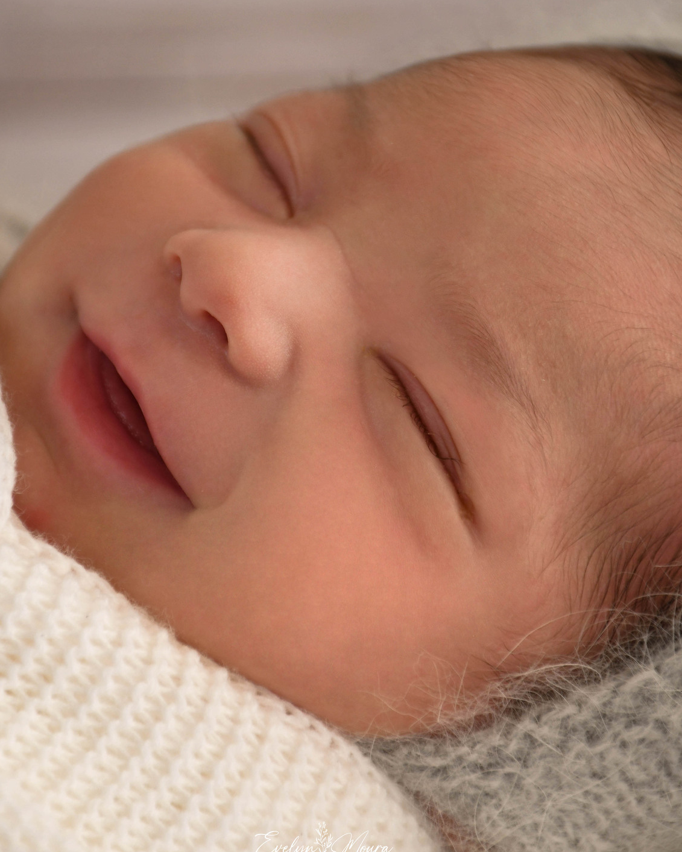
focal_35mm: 251
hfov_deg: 6.2
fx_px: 6331
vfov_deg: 7.7
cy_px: 350
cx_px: 324
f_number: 5.6
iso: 400
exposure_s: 1/200
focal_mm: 140
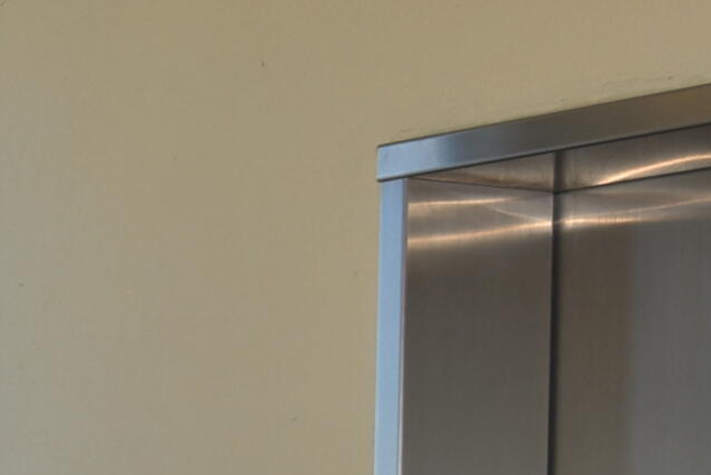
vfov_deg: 7.8
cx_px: -633
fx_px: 3359
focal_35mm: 170
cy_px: 869
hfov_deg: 11.1
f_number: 5.6
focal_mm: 24
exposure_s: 1/125
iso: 140
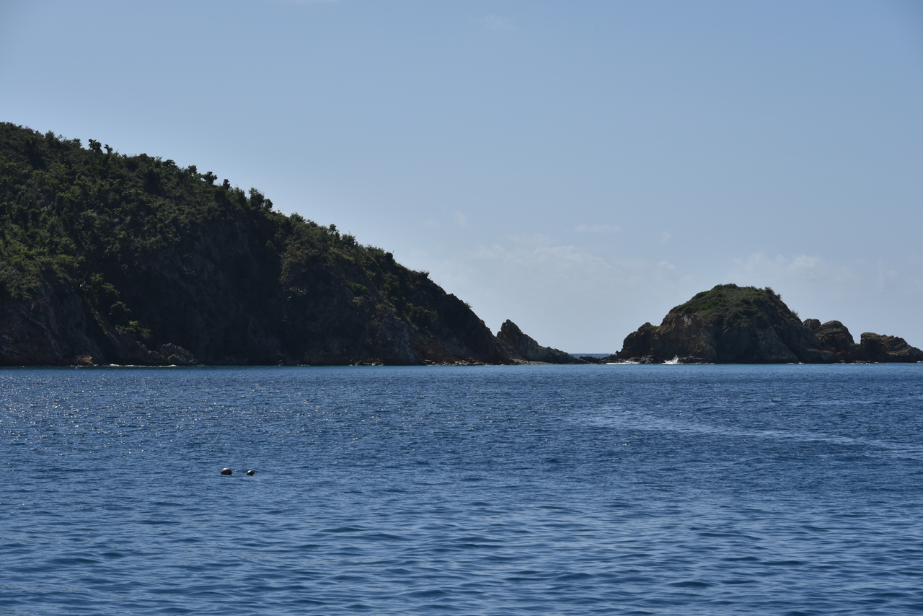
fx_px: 3128
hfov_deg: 16.8
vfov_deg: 11.2
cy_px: 308
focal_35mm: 122
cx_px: 462
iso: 100
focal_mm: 122
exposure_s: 1/500
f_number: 11
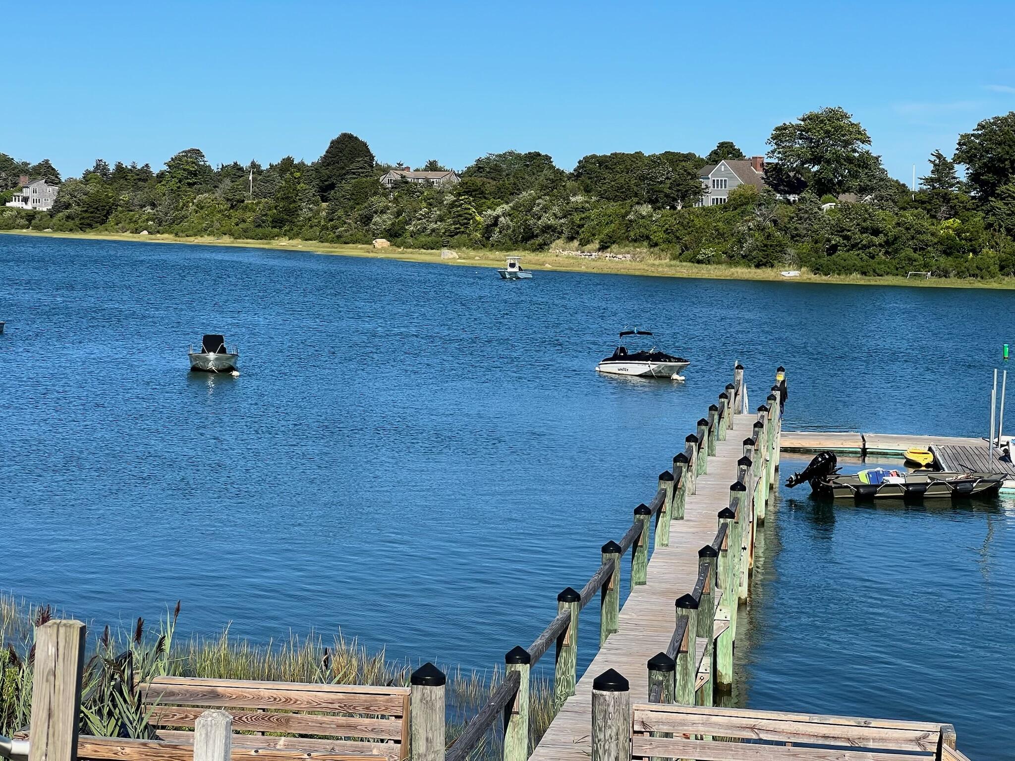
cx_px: 508
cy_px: 380
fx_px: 2258
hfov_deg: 25.3
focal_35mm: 77
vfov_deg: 19.1
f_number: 2.8
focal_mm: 9
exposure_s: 1/919
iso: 32
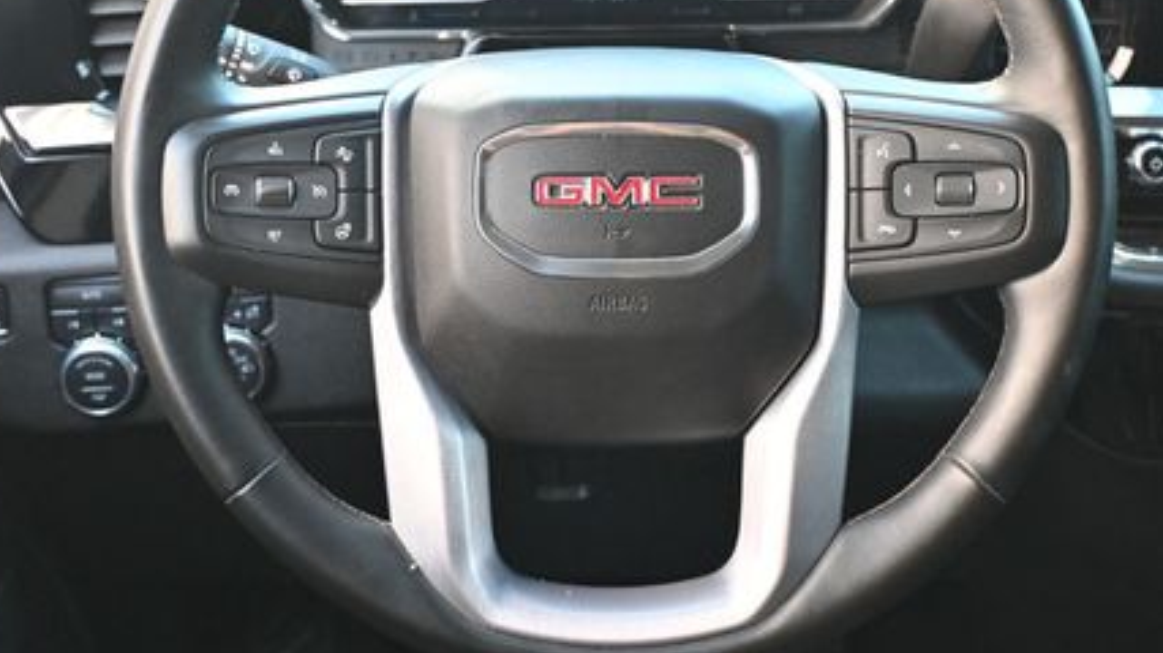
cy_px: 190
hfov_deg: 35.6
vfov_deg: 20.3
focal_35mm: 59
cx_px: 613
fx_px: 1812
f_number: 4.2
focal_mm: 25
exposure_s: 1/125
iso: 1600
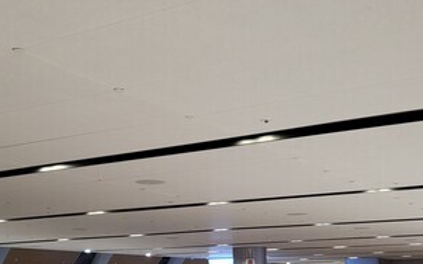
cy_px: 250
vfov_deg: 22.8
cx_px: 201
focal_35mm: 55
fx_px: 634
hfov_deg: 36.9
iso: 200
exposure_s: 1/119
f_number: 1.8
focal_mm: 4.25
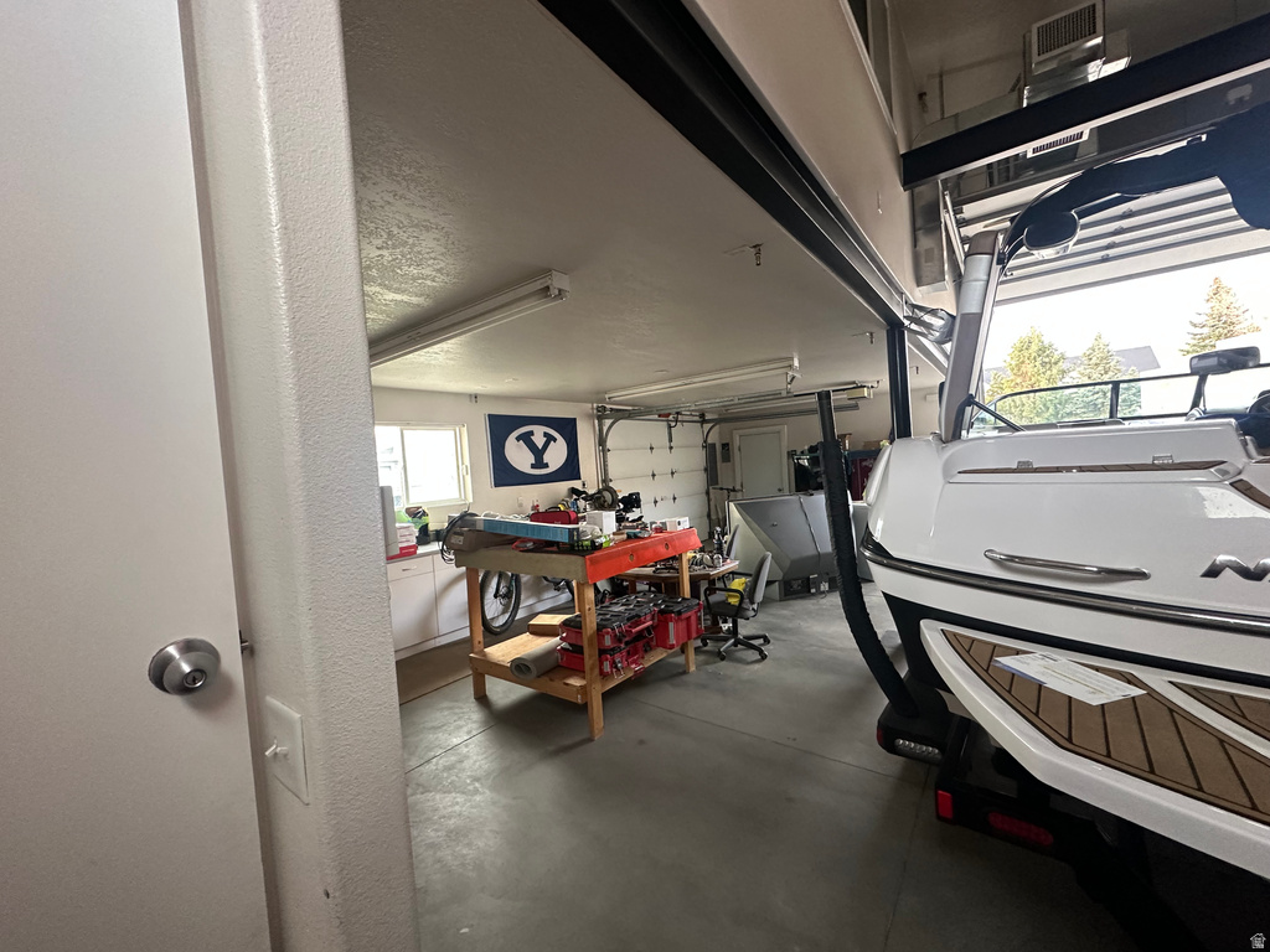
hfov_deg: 102.1
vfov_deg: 85.7
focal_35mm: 14
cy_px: 476
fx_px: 514
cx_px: 635
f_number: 2.2
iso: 320
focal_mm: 2.22
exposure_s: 1/60
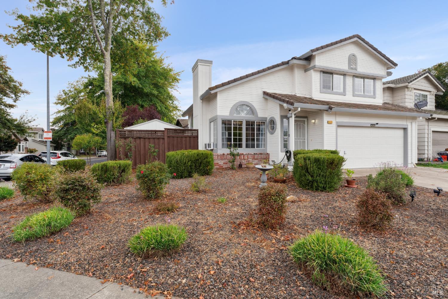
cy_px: 150
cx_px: 224
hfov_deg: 86.9
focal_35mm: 19
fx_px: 236
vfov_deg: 64.6
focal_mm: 19
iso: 320
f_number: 11
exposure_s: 1/50
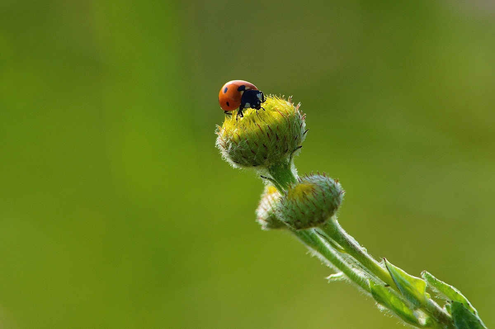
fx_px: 6180
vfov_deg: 3.0
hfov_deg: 4.6
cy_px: 164
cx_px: 248
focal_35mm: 450
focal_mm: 300
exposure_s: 1/400
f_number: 11
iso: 400
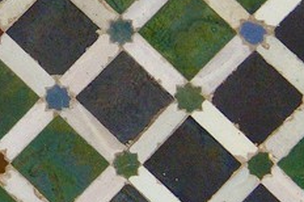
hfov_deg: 6.8
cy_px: -270
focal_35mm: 262
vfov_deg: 5.1
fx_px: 2209
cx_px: -721
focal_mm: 38
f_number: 6.3
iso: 1600
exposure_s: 1/160
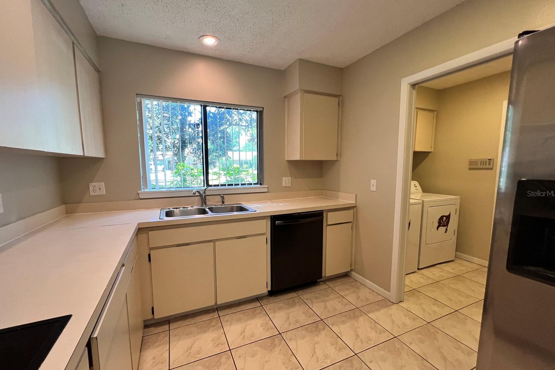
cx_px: 274
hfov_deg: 104.2
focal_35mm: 14
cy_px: 193
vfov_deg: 81.2
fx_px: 216
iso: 160
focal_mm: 1.57
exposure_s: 1/120
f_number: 1.8
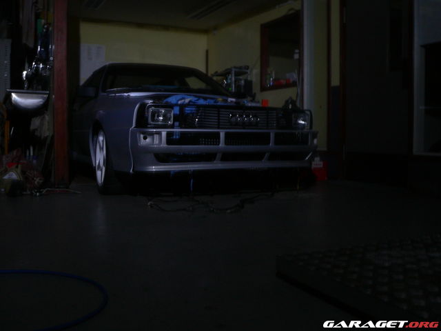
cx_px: 220
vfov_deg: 39.7
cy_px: 166
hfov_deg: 51.4
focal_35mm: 36
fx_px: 459
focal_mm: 6
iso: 100
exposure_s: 8
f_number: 8
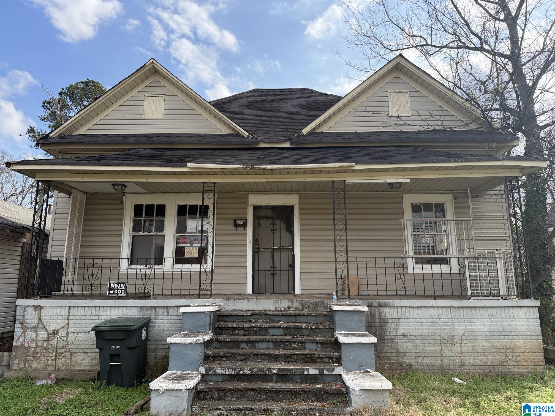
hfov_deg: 71.6
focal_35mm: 24
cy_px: 208
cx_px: 278
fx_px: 385
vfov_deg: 56.8
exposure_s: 1/3021
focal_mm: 6.76
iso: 100
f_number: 1.78
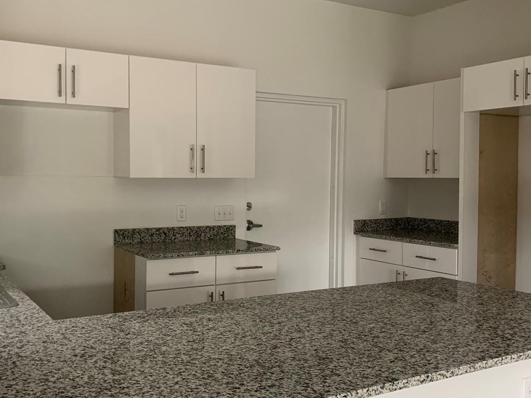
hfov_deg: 49.0
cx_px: 254
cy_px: 211
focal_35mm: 38
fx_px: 583
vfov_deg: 37.7
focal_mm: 4.25
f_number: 1.8
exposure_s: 1/60
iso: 125
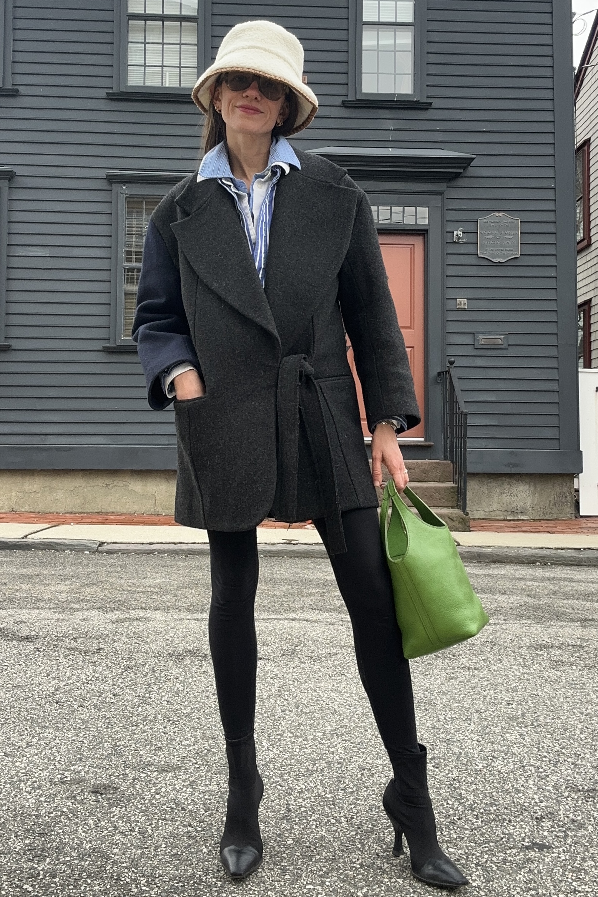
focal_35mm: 32
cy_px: 459
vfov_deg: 58.7
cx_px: 301
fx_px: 798
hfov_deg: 41.1
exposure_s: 1/121
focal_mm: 2.69
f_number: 1.9
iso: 20
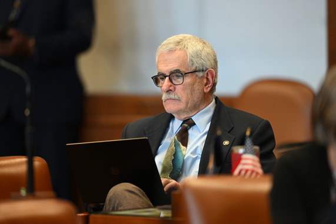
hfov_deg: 5.2
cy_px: 112
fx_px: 3734
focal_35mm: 400
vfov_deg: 3.4
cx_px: 168
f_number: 2.8
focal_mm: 400
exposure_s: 1/125
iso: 4000
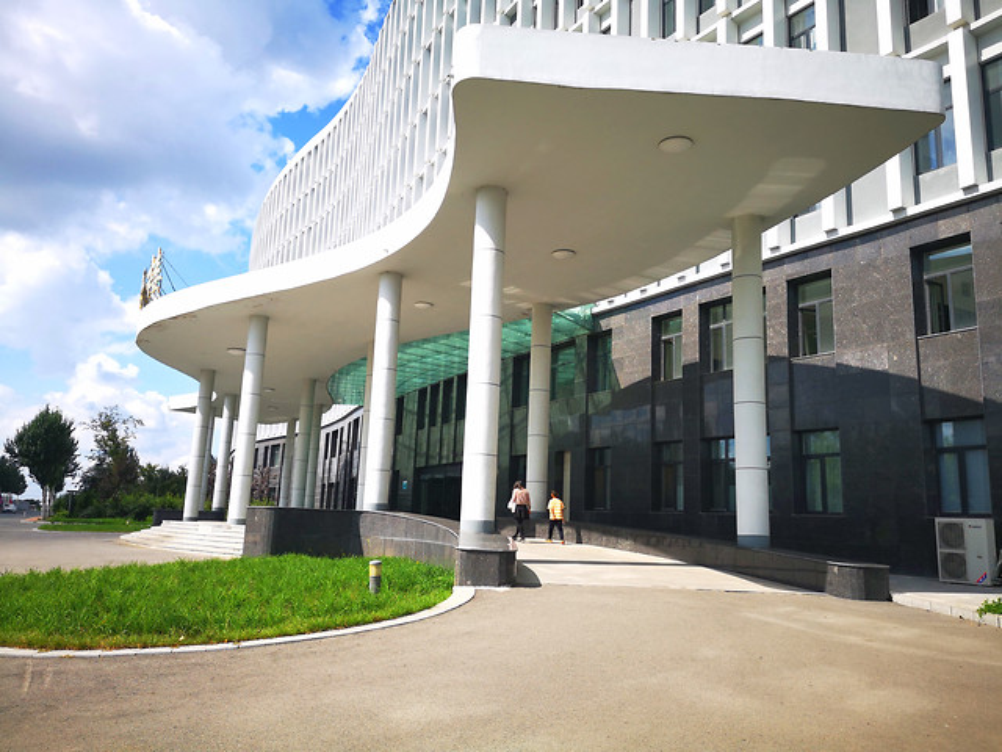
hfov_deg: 65.3
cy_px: 376
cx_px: 501
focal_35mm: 27
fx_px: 782
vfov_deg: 51.4
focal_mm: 3.95
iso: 50
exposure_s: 1/2591
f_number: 1.8
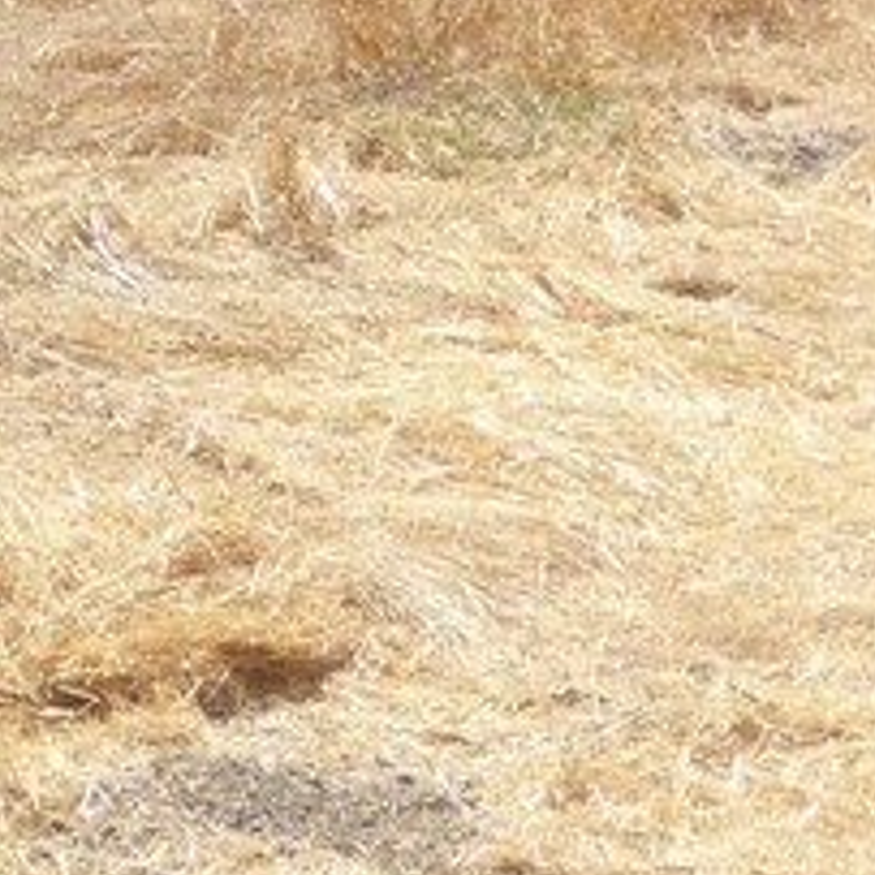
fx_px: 3060
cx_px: -1181
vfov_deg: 16.3
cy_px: 336
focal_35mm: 107
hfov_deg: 12.8
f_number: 4
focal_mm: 4.3
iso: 100
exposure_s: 1/640
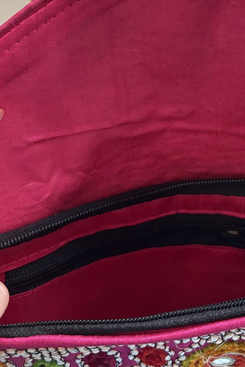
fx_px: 572
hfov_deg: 23.5
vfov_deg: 34.8
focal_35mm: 56
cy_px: 85
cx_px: 222
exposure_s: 1/60
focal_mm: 5.96
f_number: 1.6
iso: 320
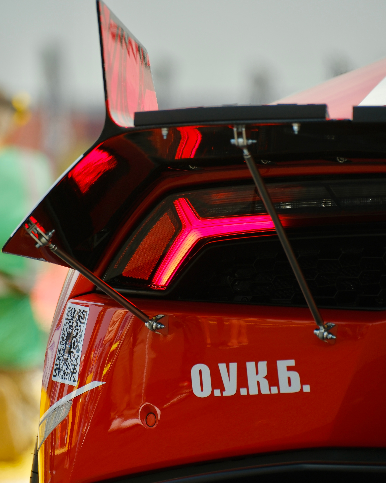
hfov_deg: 3.8
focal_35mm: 406
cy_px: 274
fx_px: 5798
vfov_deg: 4.8
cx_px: 193
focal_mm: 239.8
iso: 160
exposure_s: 1/750
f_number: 5.6
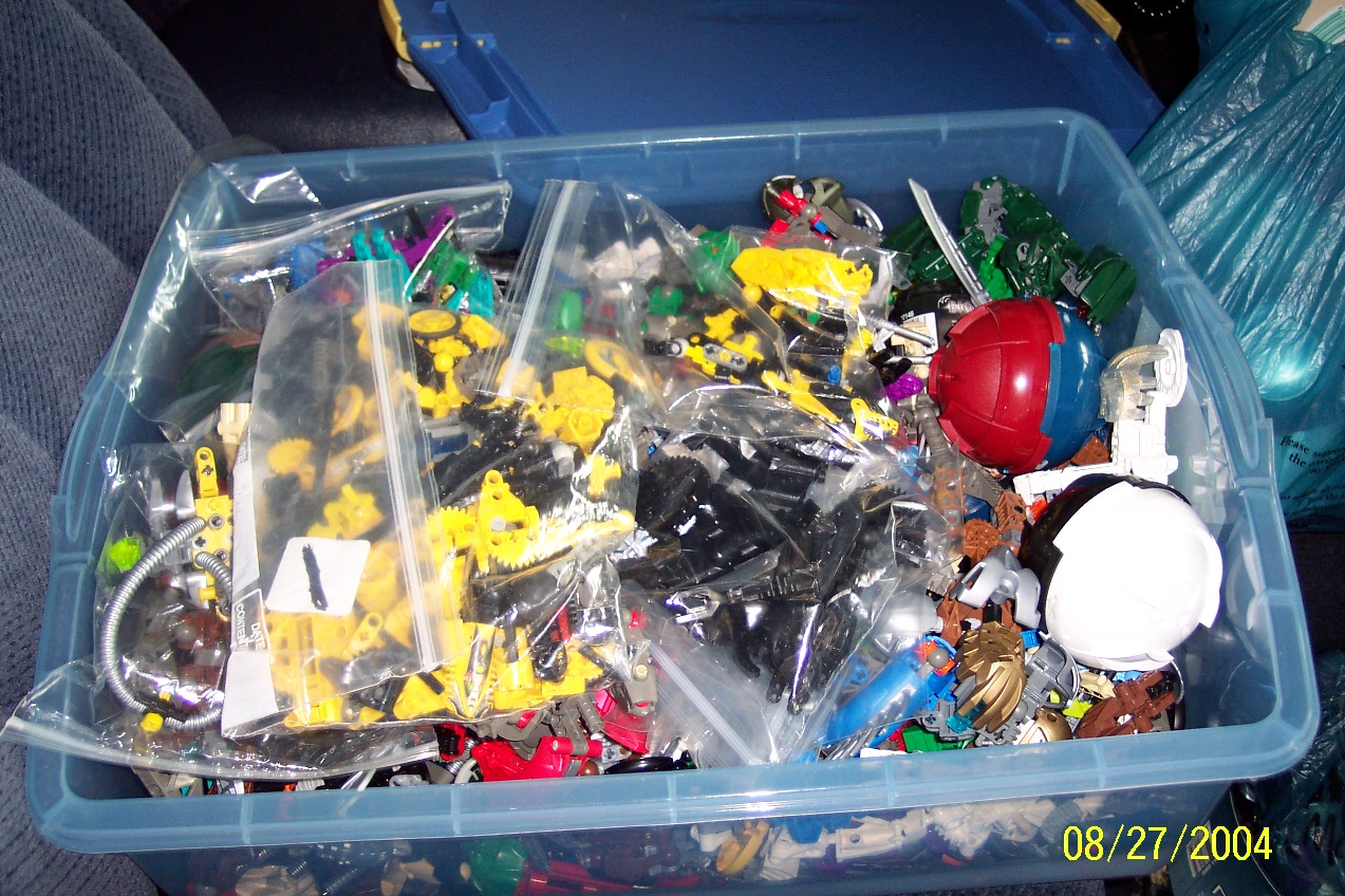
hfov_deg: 48.5
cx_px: 678
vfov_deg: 33.4
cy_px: 455
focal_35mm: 40
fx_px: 1494
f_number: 2.8
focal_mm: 8
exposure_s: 1/30
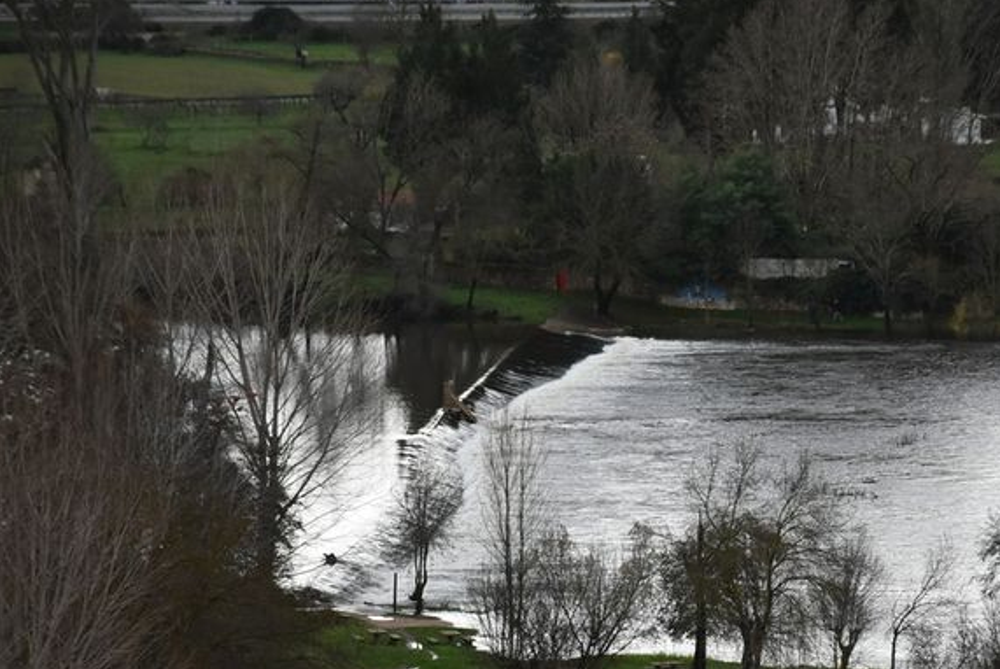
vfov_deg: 4.7
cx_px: 630
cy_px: 456
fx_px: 8175
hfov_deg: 7.0
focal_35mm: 294
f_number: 5.6
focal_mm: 140
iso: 800
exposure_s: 1/1000
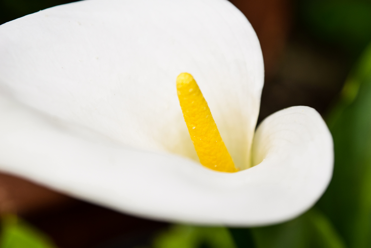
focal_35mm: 82
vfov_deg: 16.6
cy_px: 124
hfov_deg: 24.6
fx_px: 850
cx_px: 186
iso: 400
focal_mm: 55
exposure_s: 1/200
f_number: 5.6
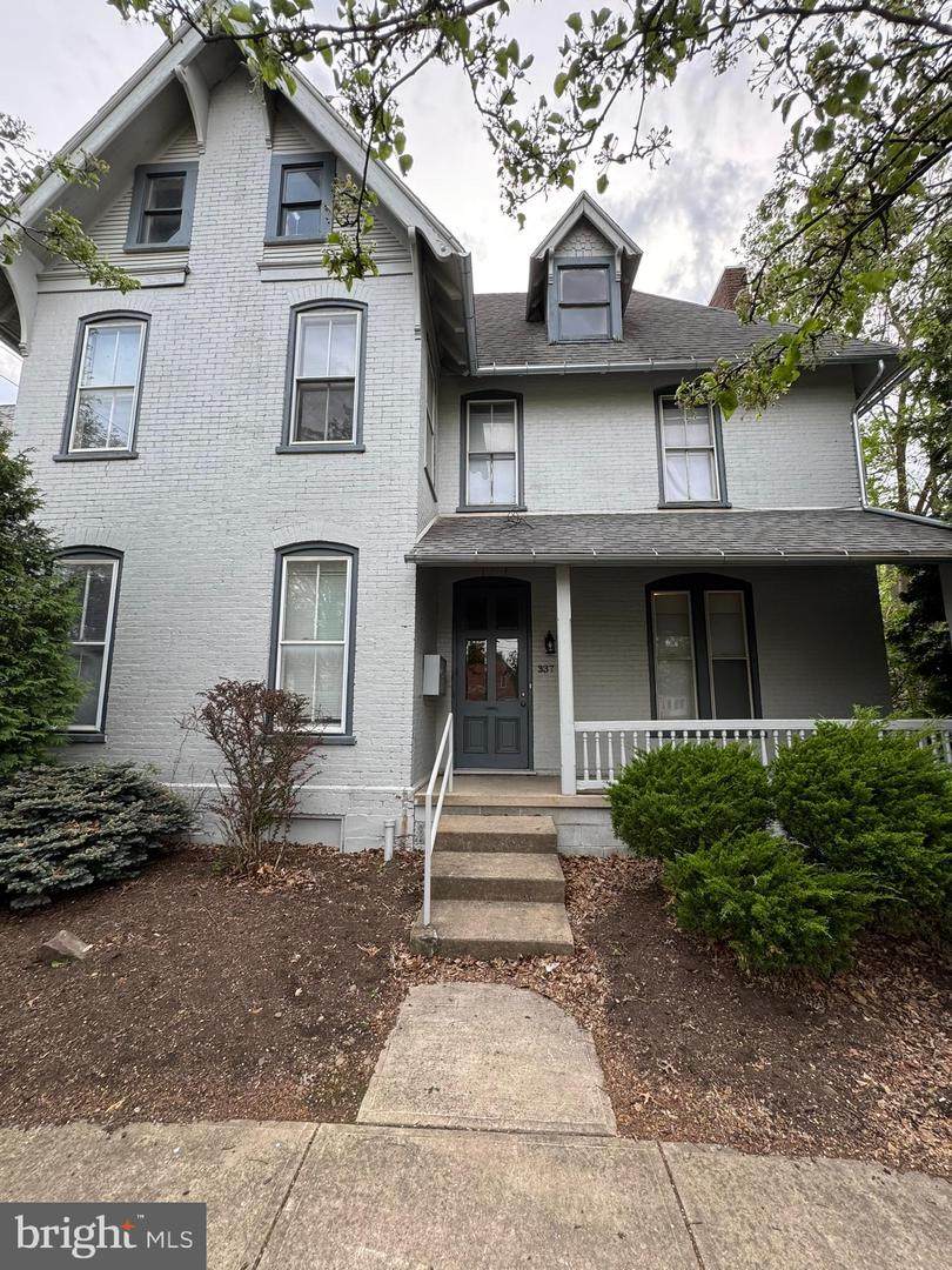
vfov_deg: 102.1
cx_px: 476
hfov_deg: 85.7
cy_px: 635
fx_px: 513
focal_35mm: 14
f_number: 2.2
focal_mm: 2.22
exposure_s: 1/99
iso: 40
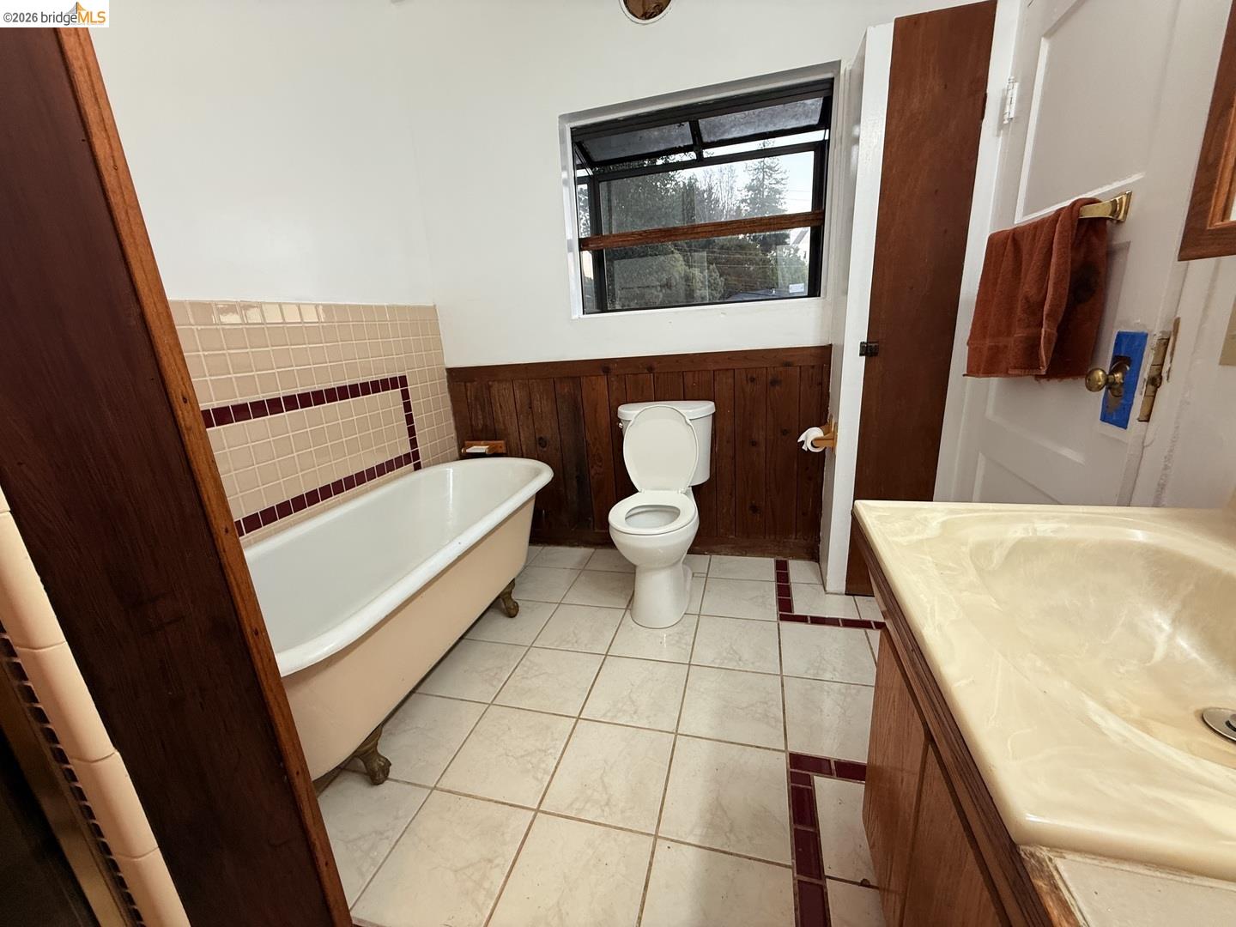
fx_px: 500
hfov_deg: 102.1
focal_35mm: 14
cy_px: 464
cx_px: 618
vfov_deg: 85.7
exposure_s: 1/60
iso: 200
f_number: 2.2
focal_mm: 2.22
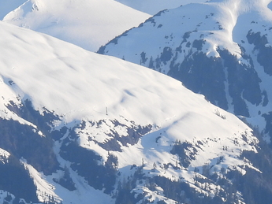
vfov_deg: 1.3
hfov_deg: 1.7
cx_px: 53
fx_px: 9330
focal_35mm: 1187
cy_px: 210
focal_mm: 57.1
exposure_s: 1/500
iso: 100
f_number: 5
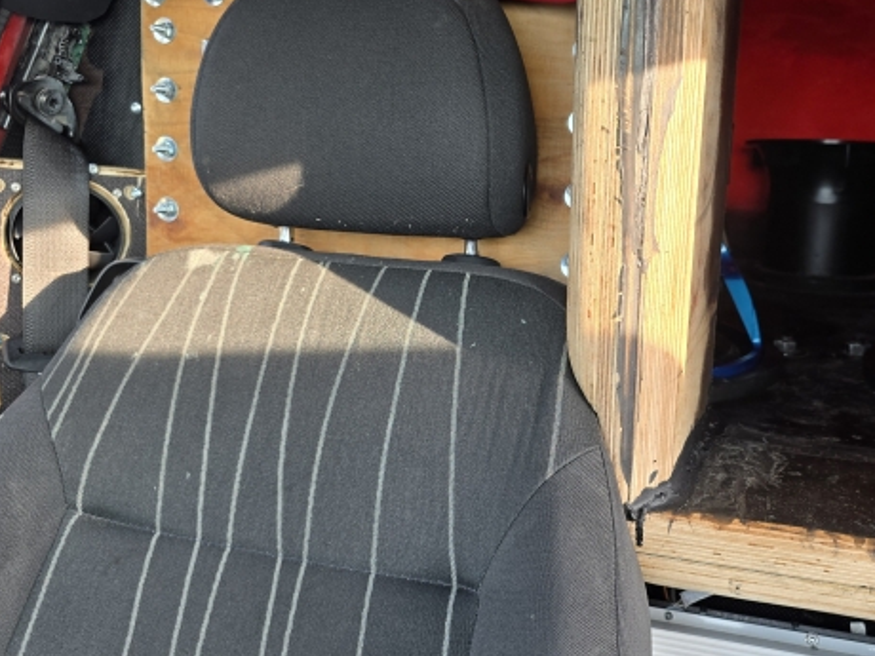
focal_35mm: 35
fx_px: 885
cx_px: 554
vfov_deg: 40.7
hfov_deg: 52.0
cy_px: 318
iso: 64
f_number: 1.7
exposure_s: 1/180
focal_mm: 6.3
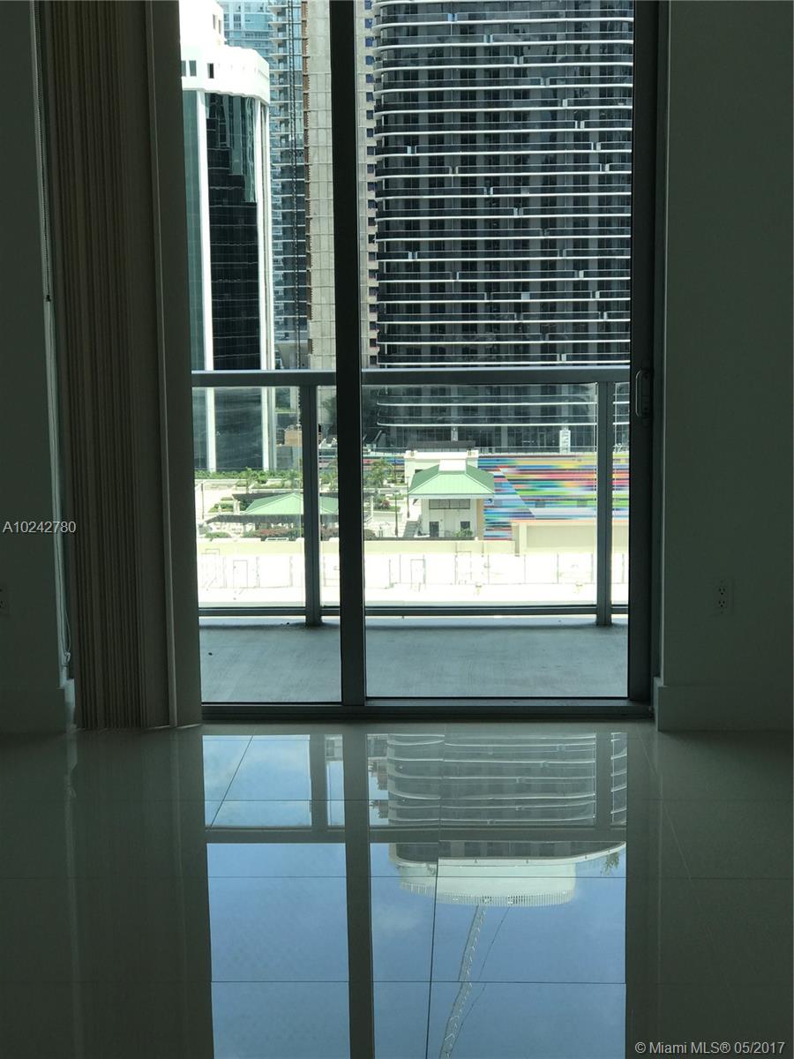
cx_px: 397
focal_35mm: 57
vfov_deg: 33.8
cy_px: 530
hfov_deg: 25.7
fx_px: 1743
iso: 20
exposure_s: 1/251
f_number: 2.8
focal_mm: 6.6
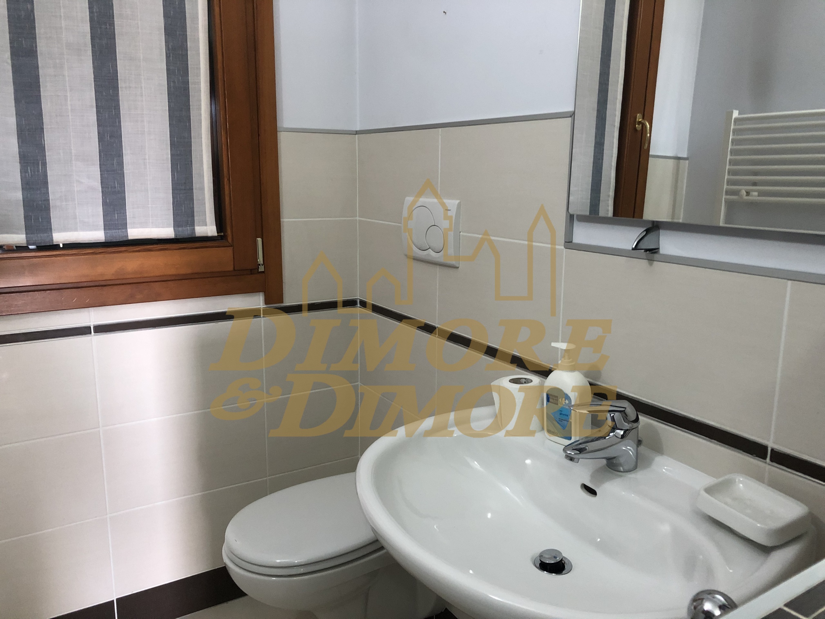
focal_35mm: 28
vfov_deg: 49.7
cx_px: 412
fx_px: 667
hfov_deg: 63.4
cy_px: 310
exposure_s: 1/15
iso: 100
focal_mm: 3.99
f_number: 1.8
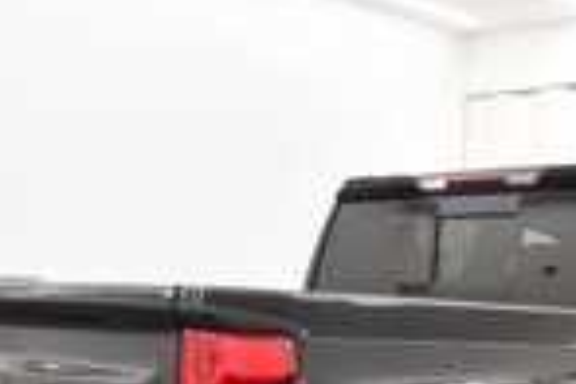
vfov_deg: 18.5
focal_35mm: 68
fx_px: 1088
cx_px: 404
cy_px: 507
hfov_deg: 29.4
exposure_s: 1/125
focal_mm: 17
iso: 1400
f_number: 5.3
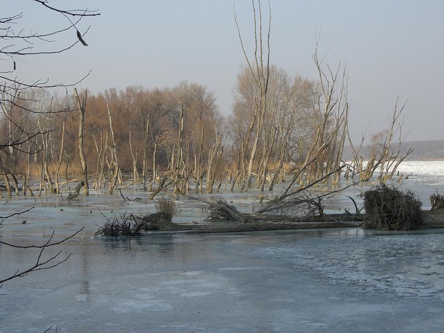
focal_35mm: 68
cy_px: 166
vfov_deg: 21.6
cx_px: 222
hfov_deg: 28.6
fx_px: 872
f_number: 5.8
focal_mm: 11.34
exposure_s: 1/250
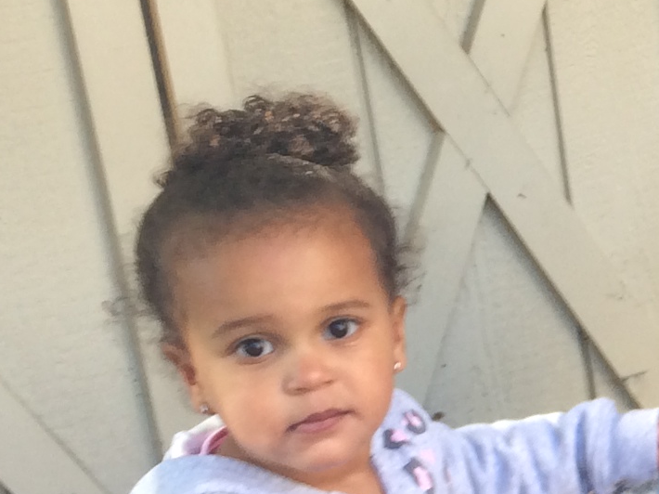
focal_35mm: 138
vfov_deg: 10.6
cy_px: 588
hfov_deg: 13.0
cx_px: 1164
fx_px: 2626
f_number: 2.2
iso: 40
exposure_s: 1/60
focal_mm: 4.12
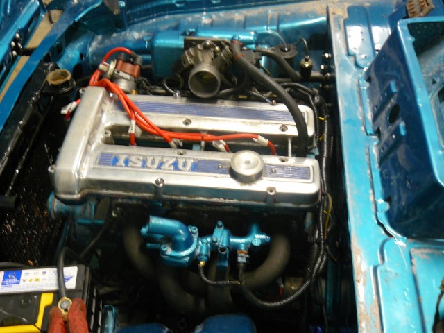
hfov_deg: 43.9
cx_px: 222
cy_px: 166
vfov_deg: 33.6
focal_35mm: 43
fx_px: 552
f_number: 2.8
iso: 200
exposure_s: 1/6
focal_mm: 7.1
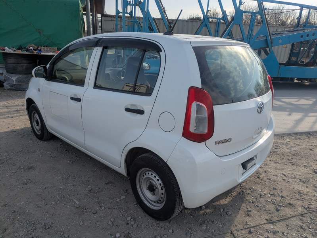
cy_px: 119
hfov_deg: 69.4
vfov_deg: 54.9
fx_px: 229
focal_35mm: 25
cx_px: 158
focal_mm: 5.43
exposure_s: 1/2028
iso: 44
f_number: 1.89
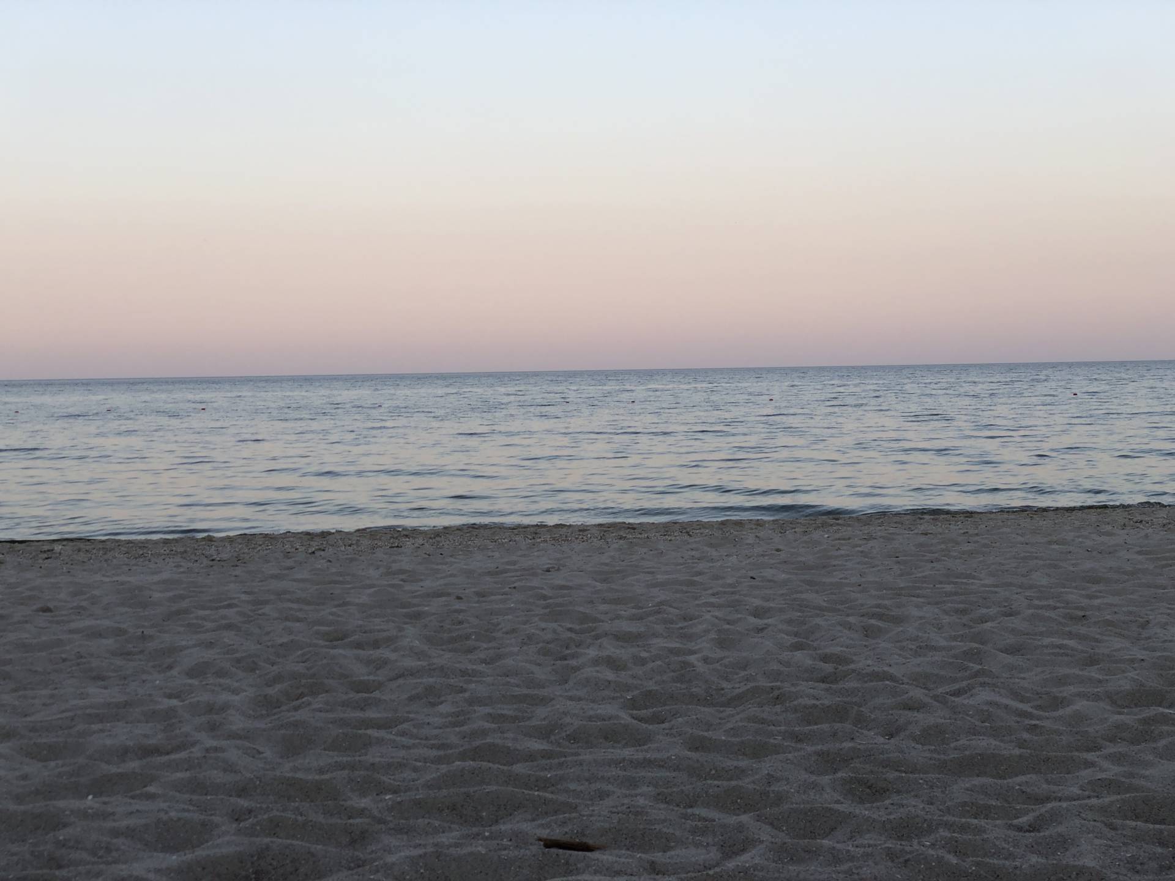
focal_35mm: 52
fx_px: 1765
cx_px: 588
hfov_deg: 36.8
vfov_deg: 28.0
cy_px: 440
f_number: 2.4
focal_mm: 6
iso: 16
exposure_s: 1/158
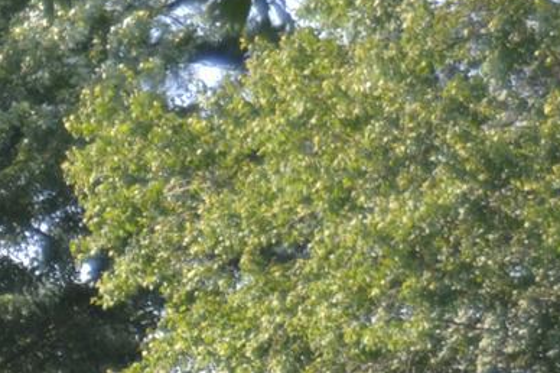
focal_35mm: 301
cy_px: 899
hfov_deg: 6.5
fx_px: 4678
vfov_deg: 4.5
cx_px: -834
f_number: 4.8
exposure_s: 1/125
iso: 100
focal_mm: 38
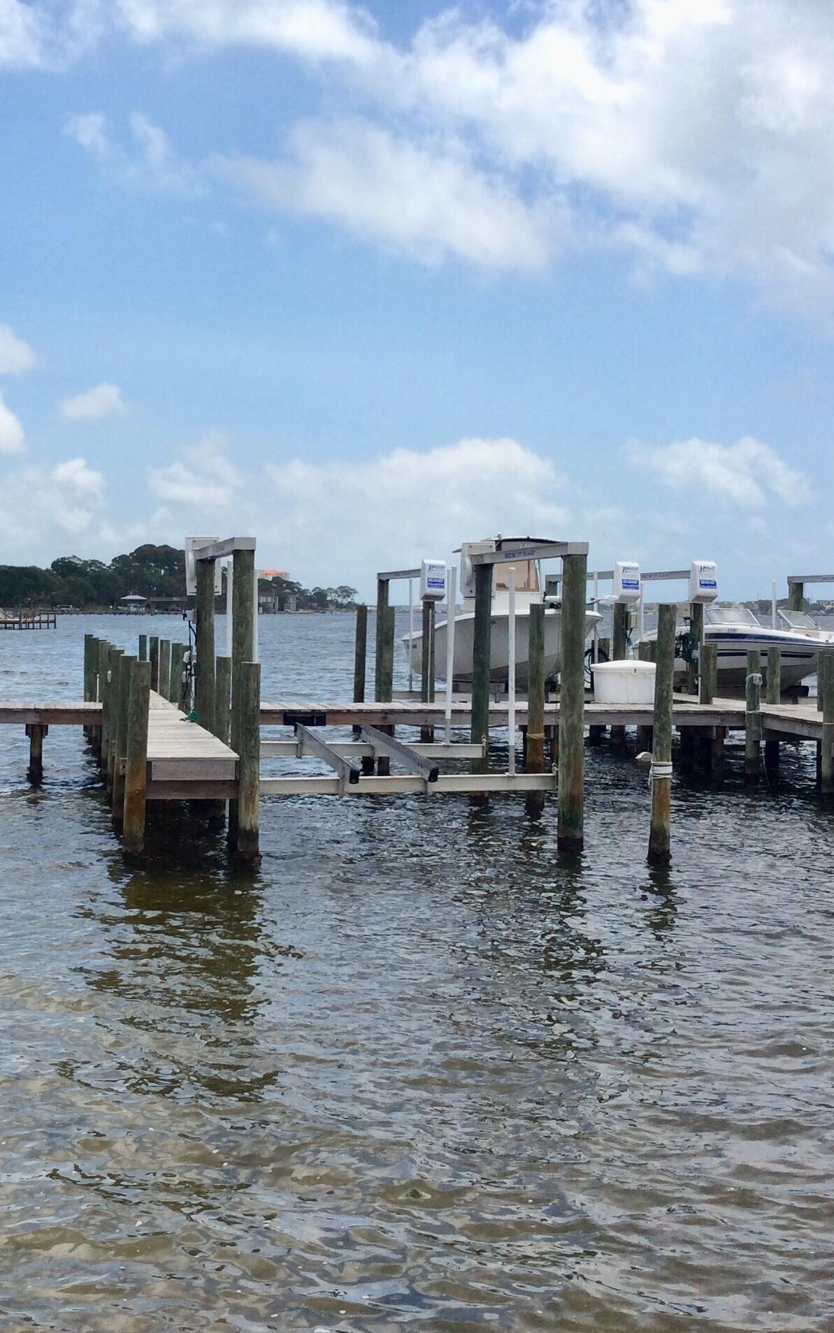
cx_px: 207
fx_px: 1672
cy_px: 661
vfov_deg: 43.5
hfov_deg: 27.6
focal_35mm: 46
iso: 32
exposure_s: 1/2045
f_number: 2.4
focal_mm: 3.3
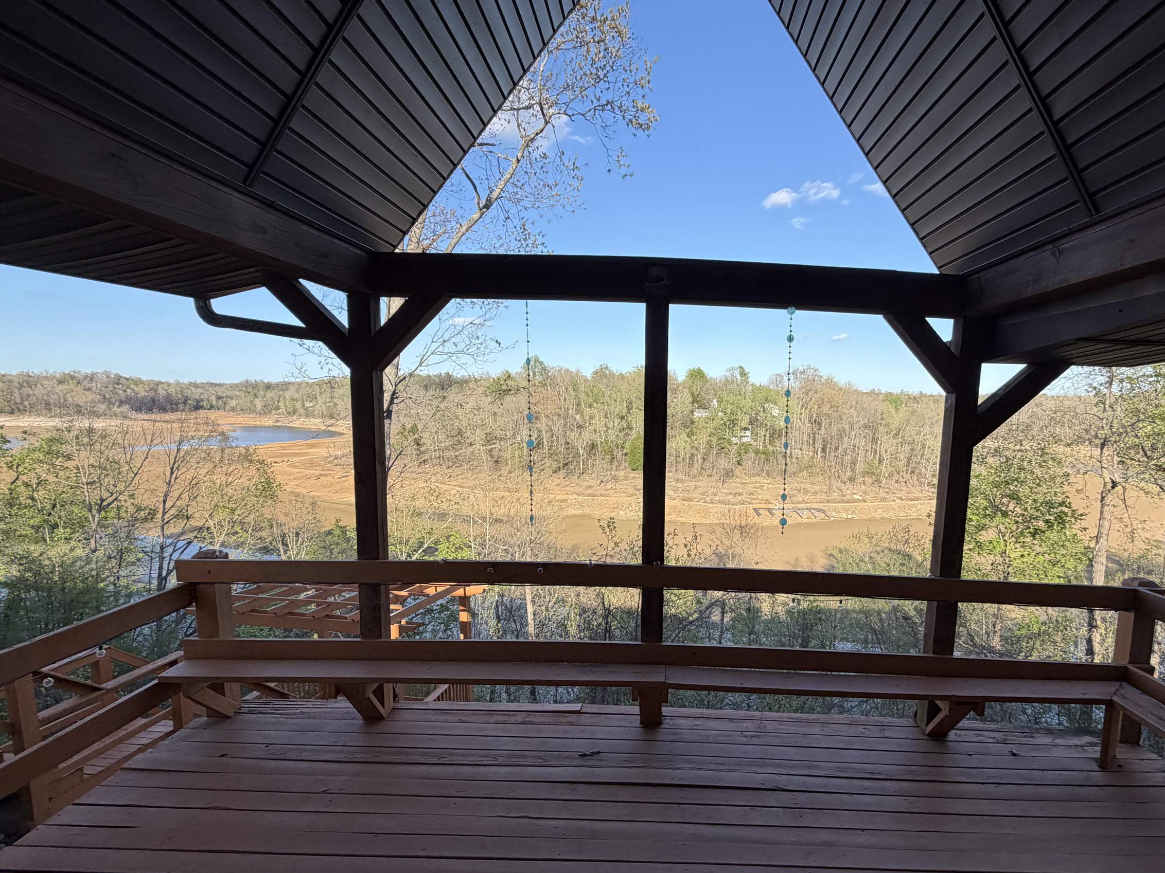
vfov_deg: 68.4
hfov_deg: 84.1
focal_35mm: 19
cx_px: 667
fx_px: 639
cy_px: 494
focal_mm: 2.22
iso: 40
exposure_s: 1/619
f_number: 2.2
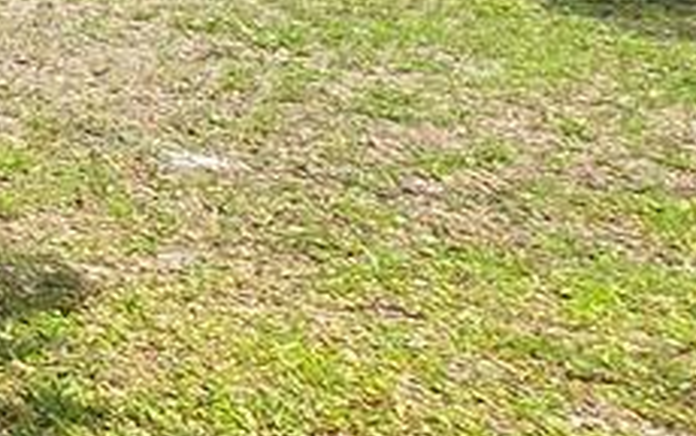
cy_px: -439
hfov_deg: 12.8
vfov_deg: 12.1
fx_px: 1822
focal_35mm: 96
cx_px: -1198
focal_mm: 2.2
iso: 50
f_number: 2.2
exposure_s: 1/1182
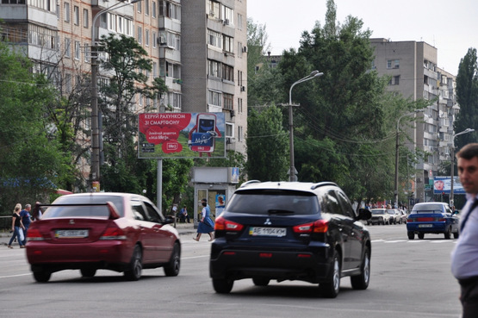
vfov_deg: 9.6
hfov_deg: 14.4
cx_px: 239
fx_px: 1890
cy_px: 159
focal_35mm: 142
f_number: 8
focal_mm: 95
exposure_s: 1/60
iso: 280
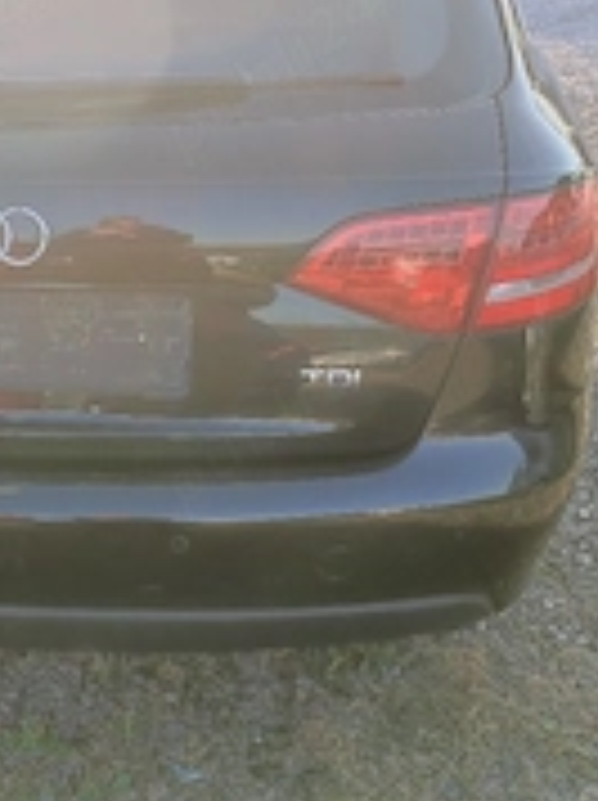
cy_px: 450
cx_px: 49
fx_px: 1247
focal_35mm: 54
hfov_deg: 26.0
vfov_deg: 35.5
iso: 78
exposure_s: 1/100
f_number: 1.89
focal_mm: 5.89
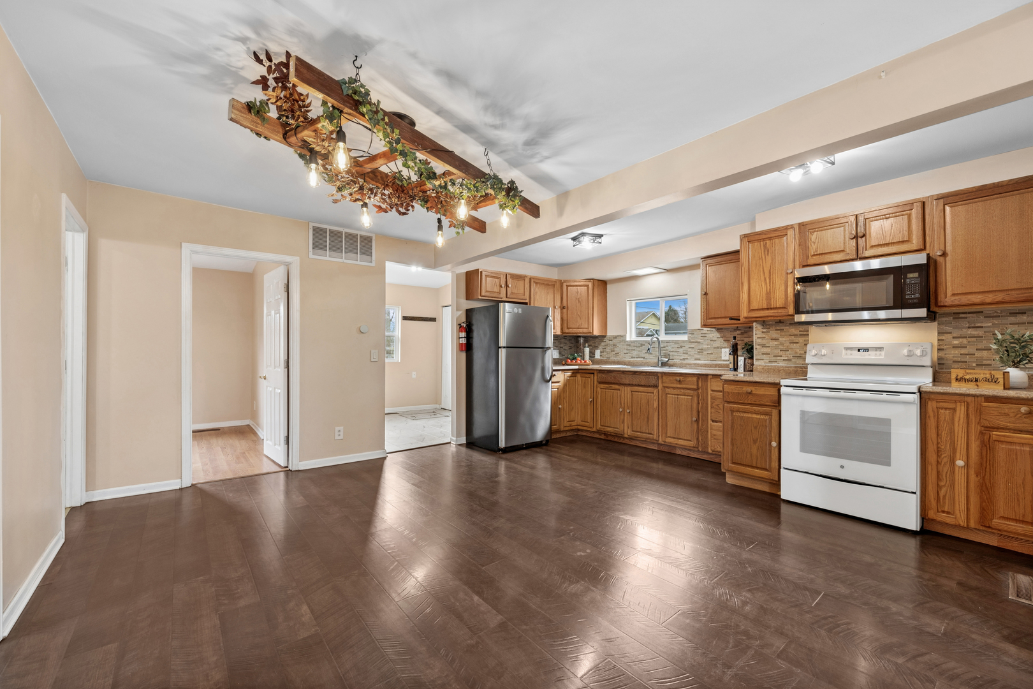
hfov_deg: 100.4
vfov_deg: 77.3
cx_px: 516
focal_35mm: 15
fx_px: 430
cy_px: 344
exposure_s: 1/13
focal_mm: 15
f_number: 8
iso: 200
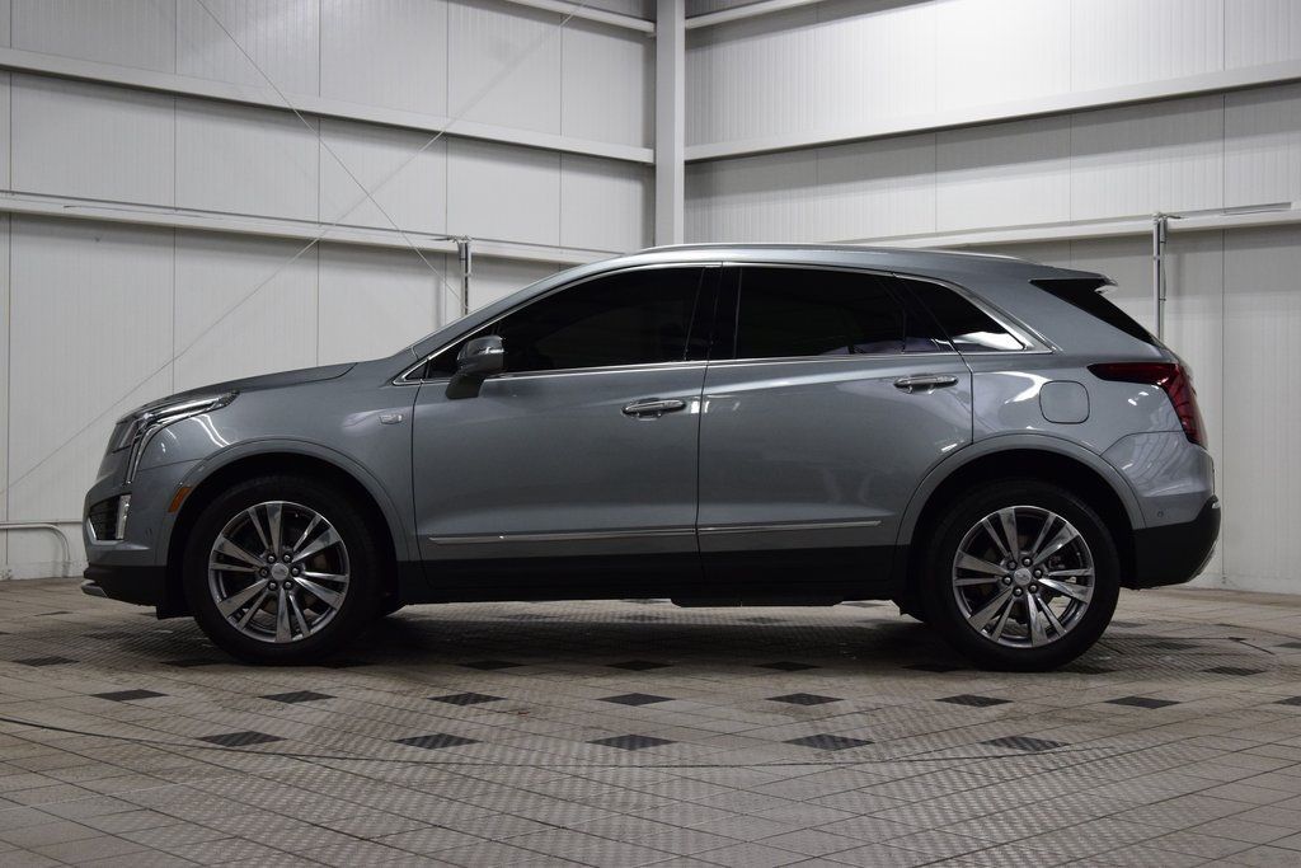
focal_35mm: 51
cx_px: 650
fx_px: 1843
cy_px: 434
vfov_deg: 26.5
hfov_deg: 38.9
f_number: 8
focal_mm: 34
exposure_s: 1/60
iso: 1400
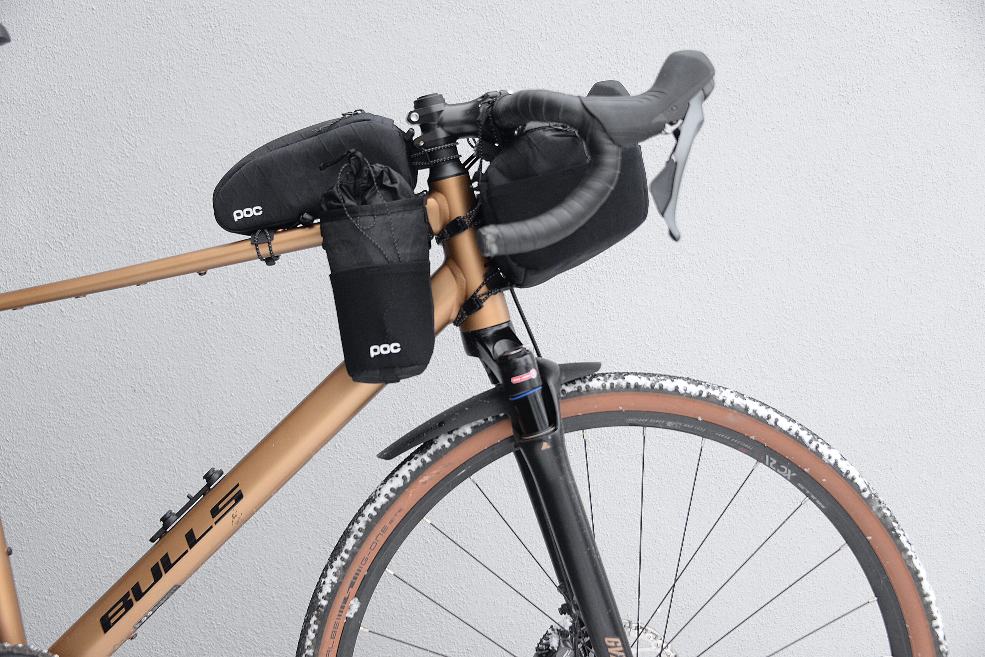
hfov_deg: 32.4
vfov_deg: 21.9
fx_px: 1697
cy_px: 328
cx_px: 492
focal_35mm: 62
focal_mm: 62
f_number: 5
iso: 1000
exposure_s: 1/60
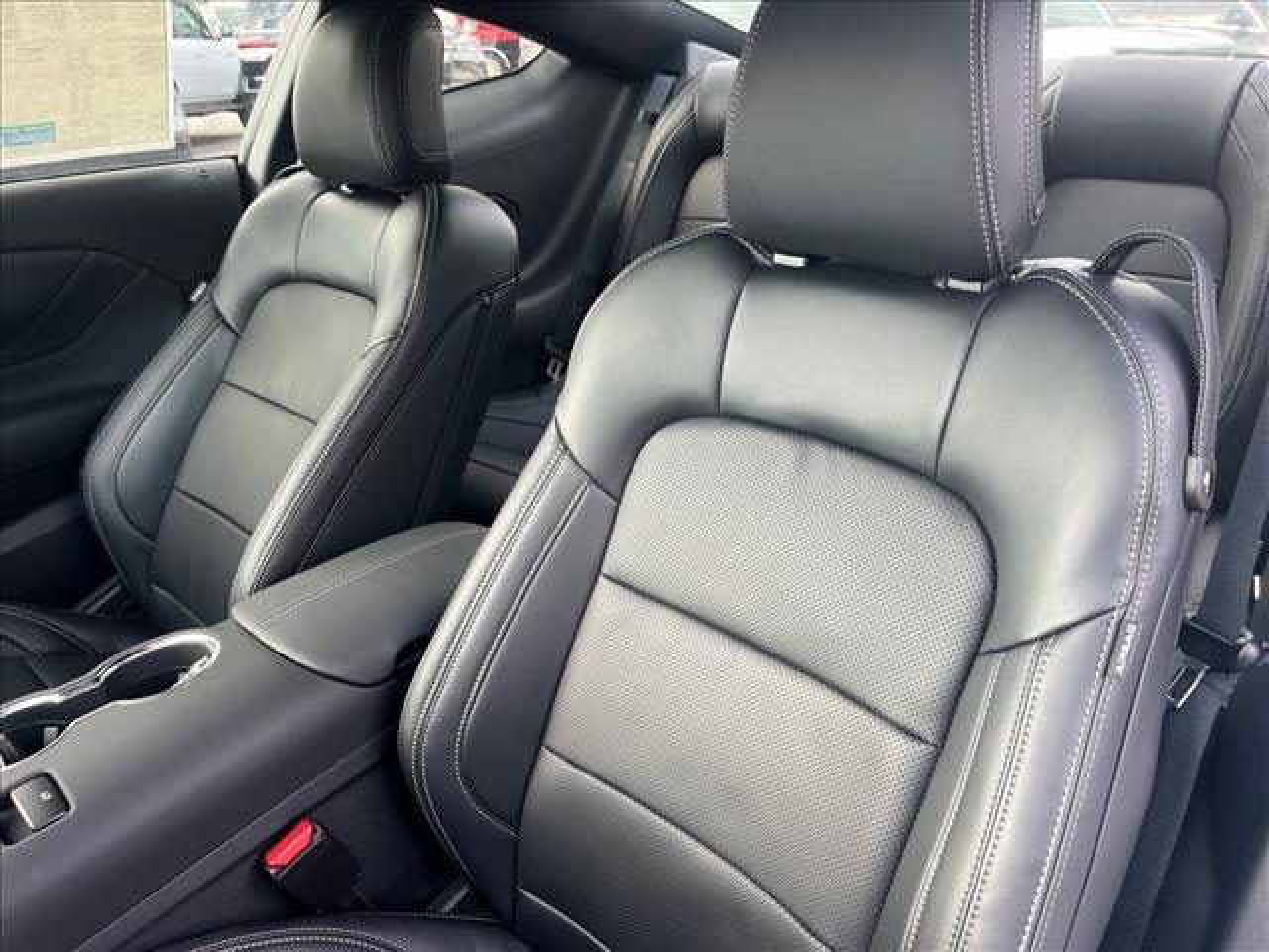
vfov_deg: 53.1
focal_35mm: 26
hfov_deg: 67.3
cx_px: 634
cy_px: 476
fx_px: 953
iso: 32
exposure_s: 1/122
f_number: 1.6
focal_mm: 5.1
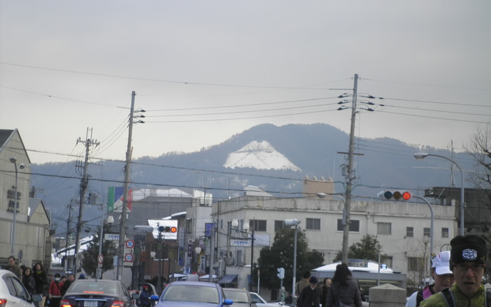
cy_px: 151
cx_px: 246
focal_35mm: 115
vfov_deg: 11.4
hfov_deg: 18.1
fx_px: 1539
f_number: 5.9
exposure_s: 1/160
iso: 64
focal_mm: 19.6
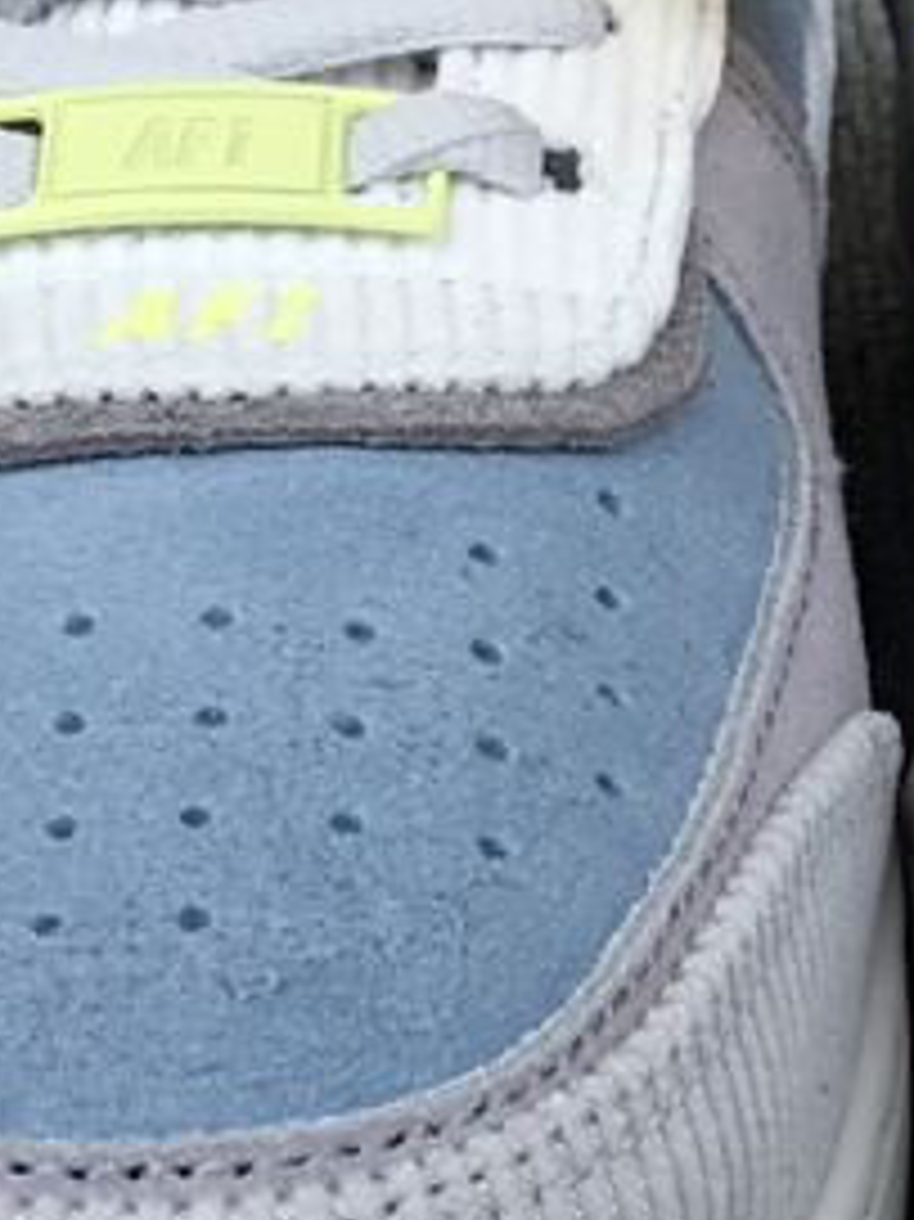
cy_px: 718
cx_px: 909
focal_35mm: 103
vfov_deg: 19.1
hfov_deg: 14.1
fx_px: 3629
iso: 25
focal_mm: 3.3
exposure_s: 1/426
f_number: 2.4
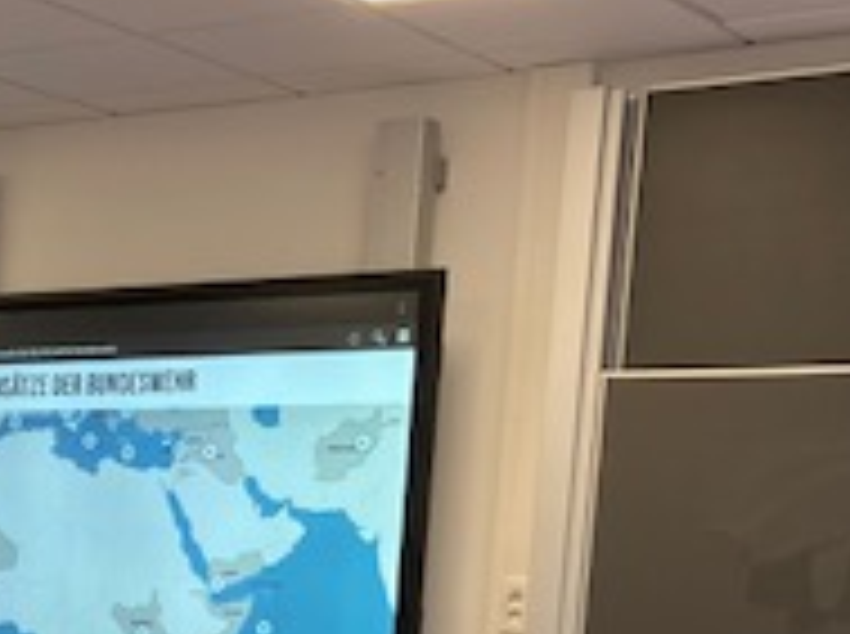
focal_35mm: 95
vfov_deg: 14.4
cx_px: -207
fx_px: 2328
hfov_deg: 19.3
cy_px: 962
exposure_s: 1/50
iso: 40
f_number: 1.8
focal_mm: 3.99
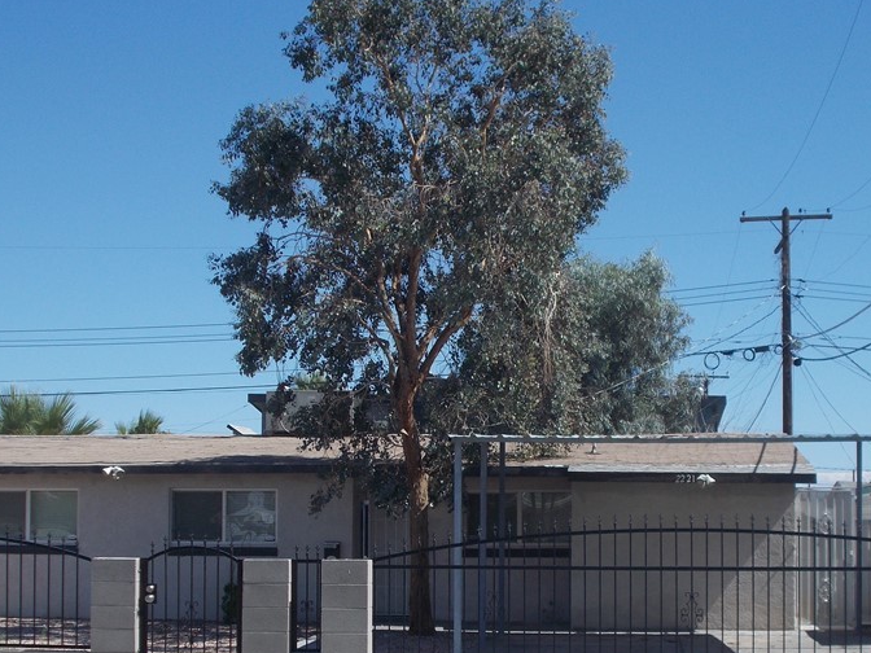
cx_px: 461
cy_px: 461
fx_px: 1686
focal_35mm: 67
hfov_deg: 29.0
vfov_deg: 21.8
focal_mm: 7.9
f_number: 10.6
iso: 80
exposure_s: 1/125
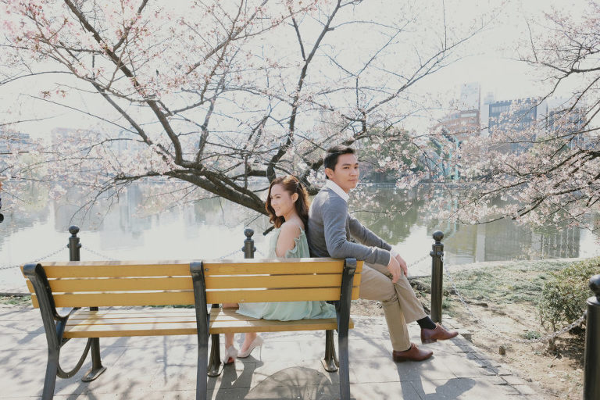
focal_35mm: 21
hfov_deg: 81.2
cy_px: 200
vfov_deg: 59.5
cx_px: 300
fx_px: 350
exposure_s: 1/1000
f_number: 2.8
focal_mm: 14
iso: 400
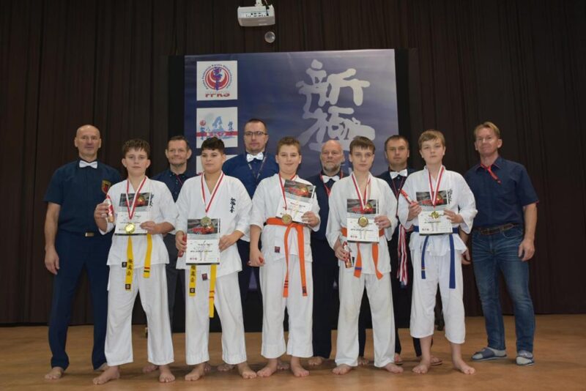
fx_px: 562
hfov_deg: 55.1
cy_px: 196
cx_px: 293
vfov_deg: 38.4
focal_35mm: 34
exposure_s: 1/30
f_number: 3.8
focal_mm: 23
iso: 320
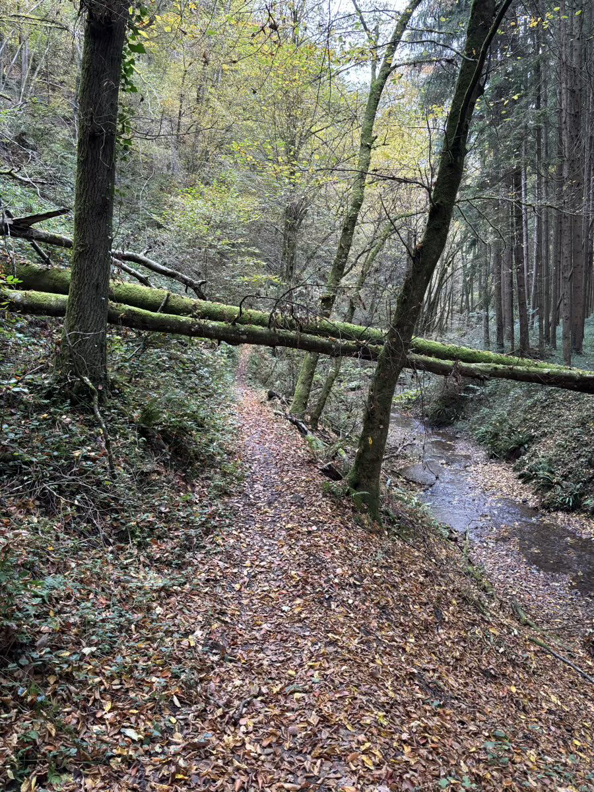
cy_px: 396
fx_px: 595
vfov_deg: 67.3
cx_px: 297
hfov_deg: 53.1
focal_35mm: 26
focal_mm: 5.96
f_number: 1.6
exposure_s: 1/88
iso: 125
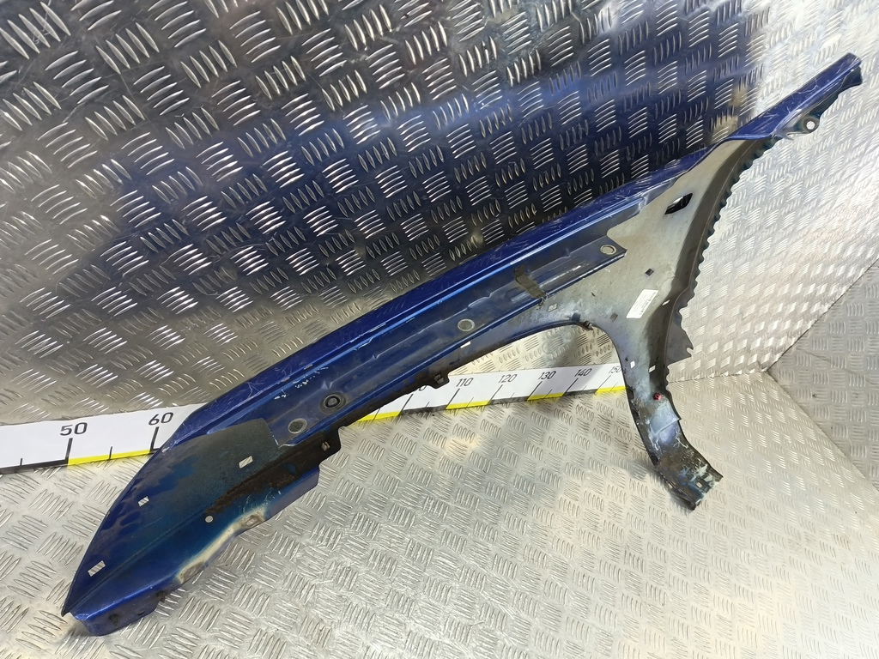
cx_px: 440
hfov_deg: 73.9
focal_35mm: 23
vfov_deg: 58.9
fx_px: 584
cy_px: 330
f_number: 1.6
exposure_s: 1/50
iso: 185
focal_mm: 4.11
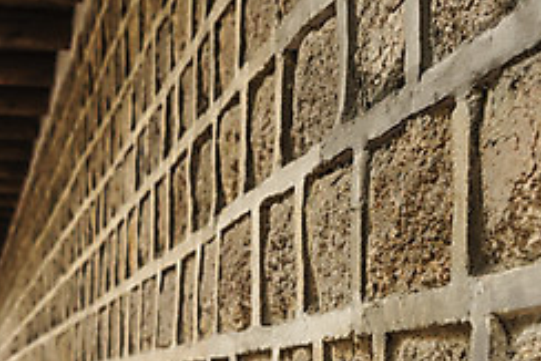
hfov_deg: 26.5
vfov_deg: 17.7
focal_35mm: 76
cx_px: 185
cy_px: 314
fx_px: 1143
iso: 500
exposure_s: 1/640
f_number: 4
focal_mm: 31
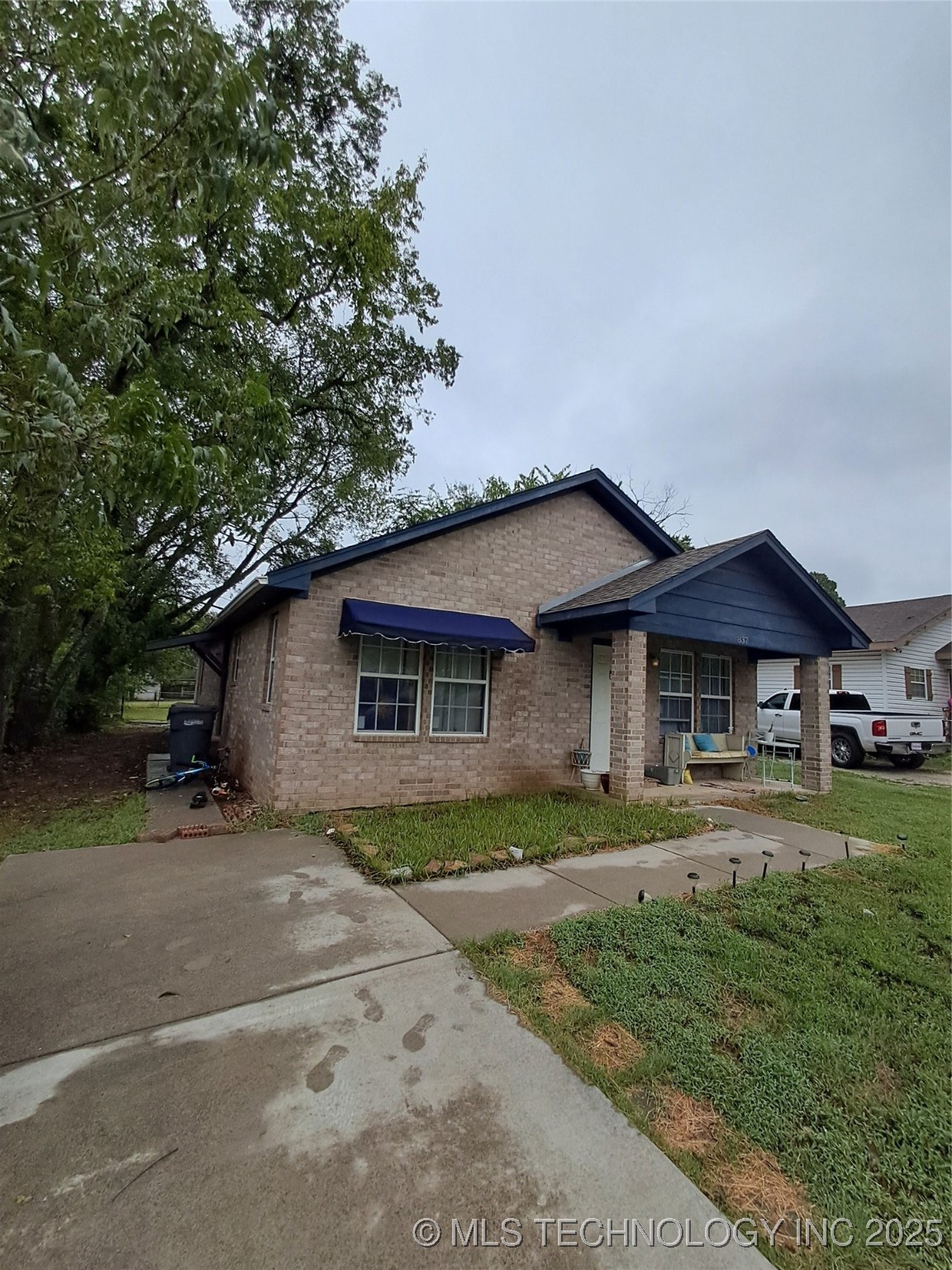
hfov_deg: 78.1
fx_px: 587
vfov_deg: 94.5
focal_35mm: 16
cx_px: 476
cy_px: 635
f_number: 2.2
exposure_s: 1/1397
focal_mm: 1.64
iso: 40
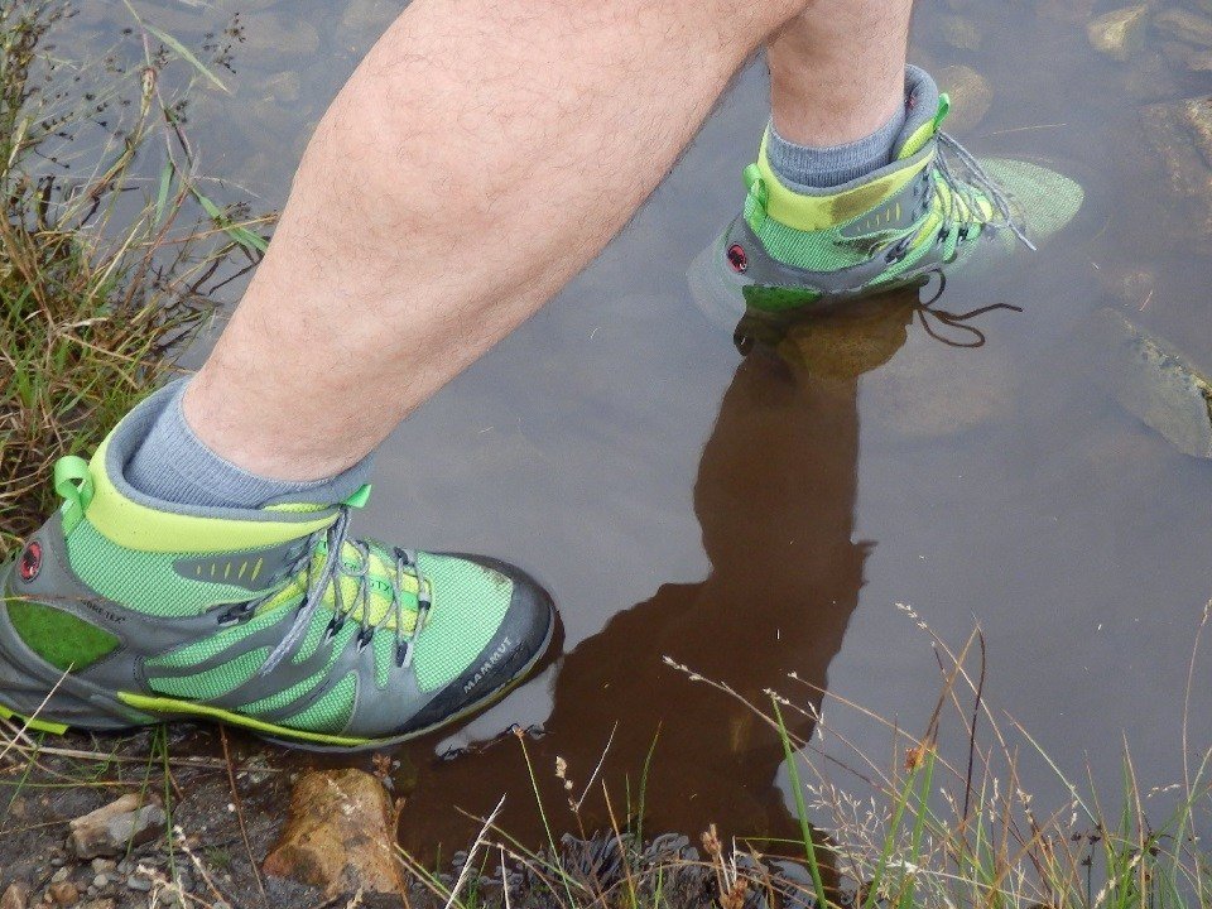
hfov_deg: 55.4
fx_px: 1155
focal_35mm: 33
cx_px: 606
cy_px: 454
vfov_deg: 42.9
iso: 125
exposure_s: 1/60
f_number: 3.4
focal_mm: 6
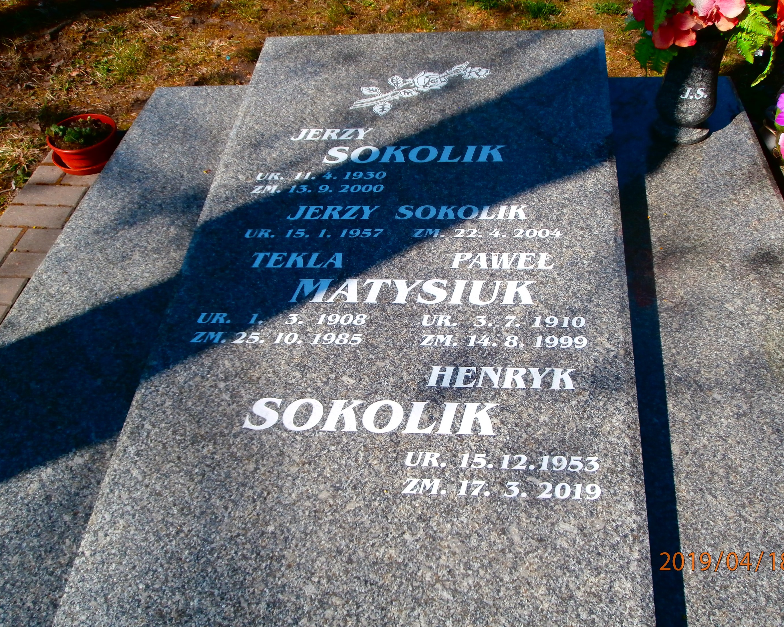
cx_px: 413
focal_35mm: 32
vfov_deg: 45.8
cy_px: 307
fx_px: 742
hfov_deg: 55.6
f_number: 3.5
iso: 100
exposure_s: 1/800
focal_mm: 5.36
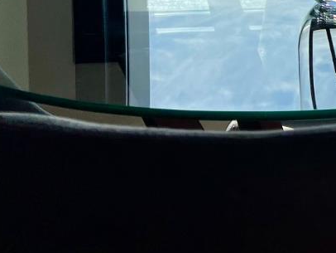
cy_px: -126
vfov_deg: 14.4
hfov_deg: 17.9
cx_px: 530
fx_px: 932
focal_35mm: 96
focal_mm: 5.7
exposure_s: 1/3968
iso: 50
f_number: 1.5
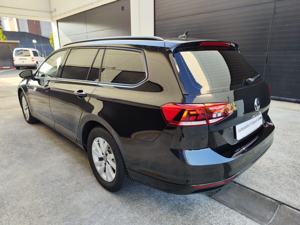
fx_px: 199
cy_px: 112
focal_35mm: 23
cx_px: 150
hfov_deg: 73.9
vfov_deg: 58.9
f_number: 1.69
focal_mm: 7.01
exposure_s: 1/153
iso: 50
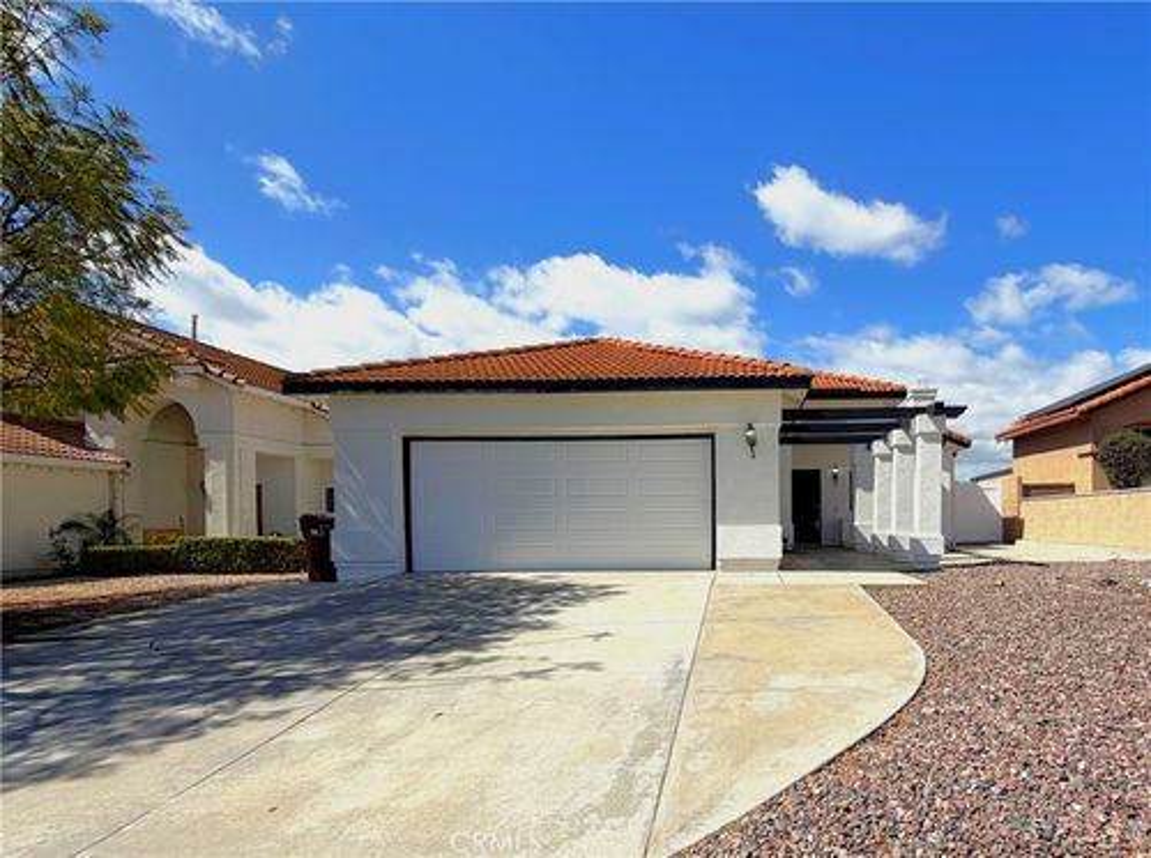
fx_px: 465
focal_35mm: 14
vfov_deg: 85.5
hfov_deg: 102.2
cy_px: 429
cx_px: 576
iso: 20
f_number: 2.2
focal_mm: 2.22
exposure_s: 1/1339
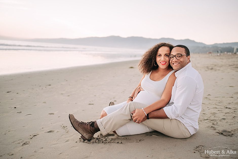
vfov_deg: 37.9
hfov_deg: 54.4
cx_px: 119
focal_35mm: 35
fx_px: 231
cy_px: 80
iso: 640
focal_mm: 35
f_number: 1.8
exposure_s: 1/500
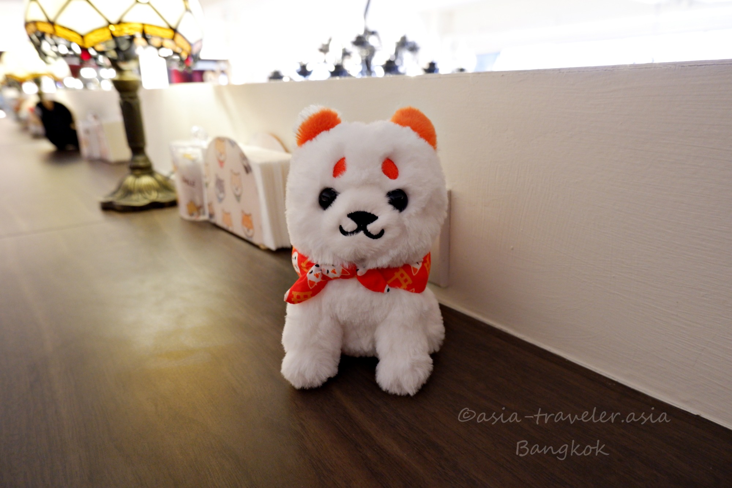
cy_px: 244
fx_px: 468
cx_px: 366
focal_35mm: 23
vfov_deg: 55.1
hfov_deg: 76.1
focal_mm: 15
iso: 1600
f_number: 5
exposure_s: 1/45
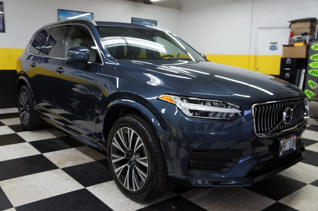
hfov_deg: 59.5
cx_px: 159
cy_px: 106
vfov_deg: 41.6
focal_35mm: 32
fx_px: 278
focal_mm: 21
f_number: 4
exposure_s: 1/40
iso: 320
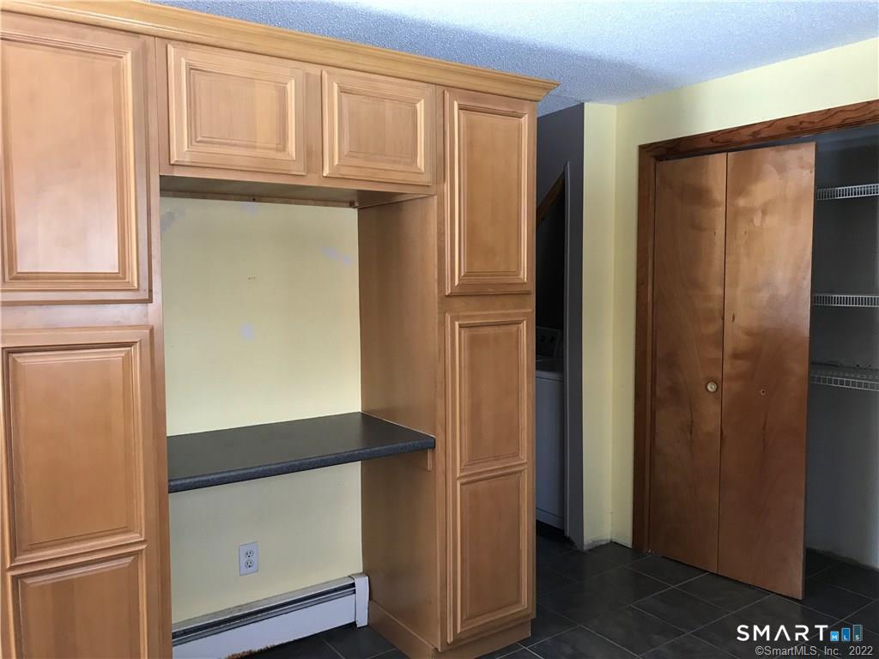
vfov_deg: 49.7
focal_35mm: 28
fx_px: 711
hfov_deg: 63.4
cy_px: 330
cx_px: 440
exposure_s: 1/30
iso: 25
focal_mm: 3.99
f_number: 1.8
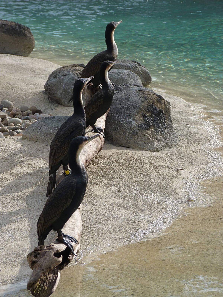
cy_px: 148
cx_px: 112
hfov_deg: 8.7
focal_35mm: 170
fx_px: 1460
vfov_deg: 11.6
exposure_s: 1/320
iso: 80
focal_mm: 30.7
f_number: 5.6
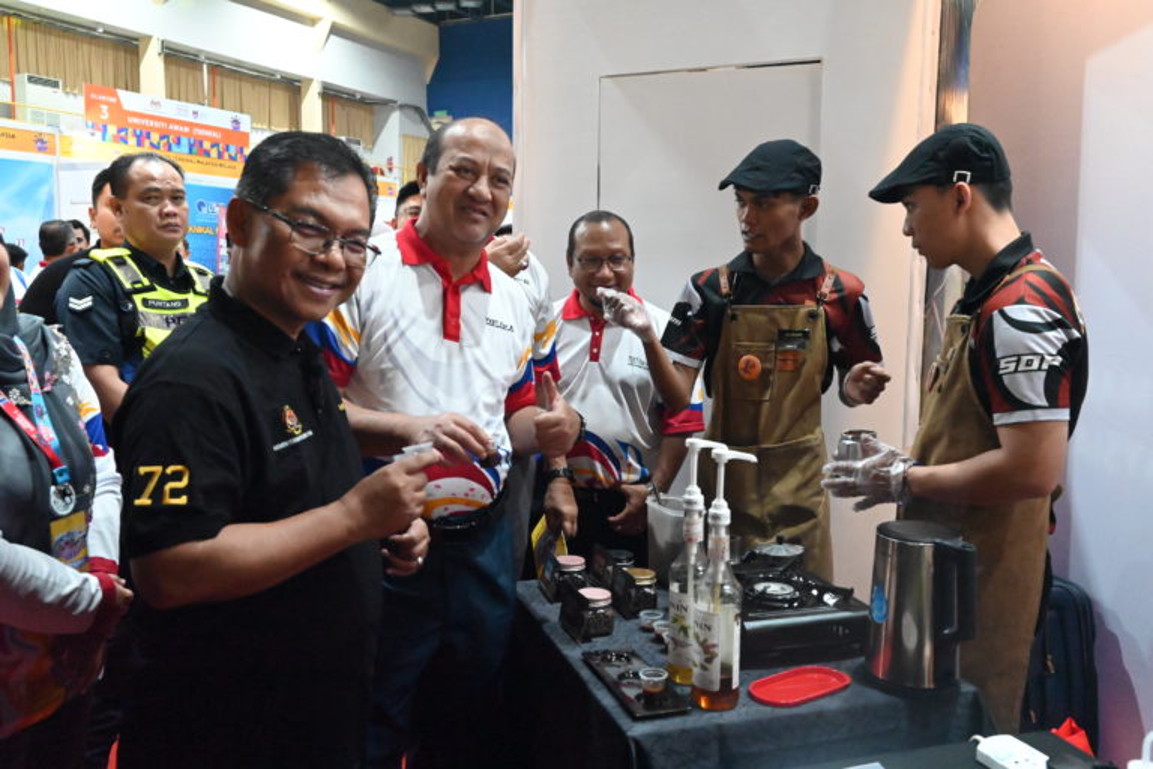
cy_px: 384
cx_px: 576
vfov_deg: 42.3
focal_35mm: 31
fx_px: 993
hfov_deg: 60.3
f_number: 8
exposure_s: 1/200
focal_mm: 31
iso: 16000
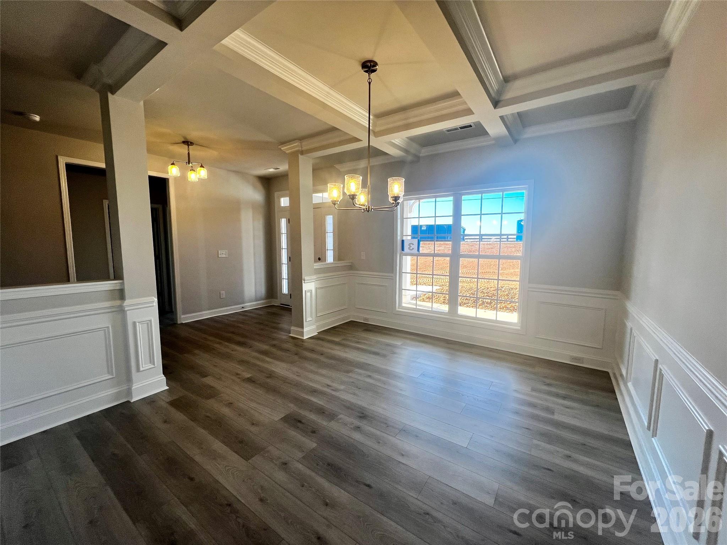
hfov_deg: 106.2
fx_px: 273
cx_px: 364
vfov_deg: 89.9
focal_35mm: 13
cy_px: 272
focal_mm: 1.57
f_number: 1.8
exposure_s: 1/131
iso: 32
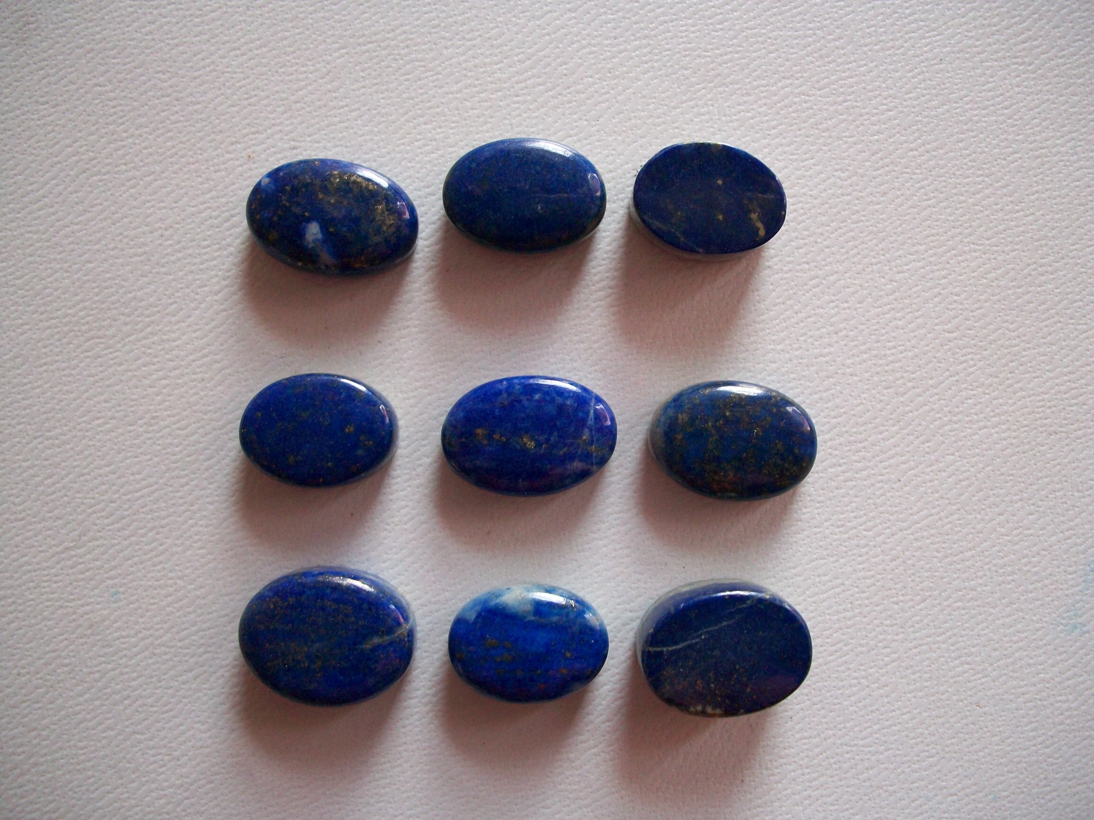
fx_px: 1011
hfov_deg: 56.8
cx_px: 547
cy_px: 410
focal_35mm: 32
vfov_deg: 44.2
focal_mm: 5.7
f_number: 2.9
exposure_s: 1/30
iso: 160
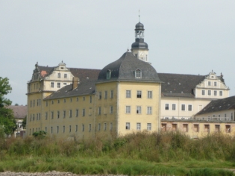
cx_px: 141
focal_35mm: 131
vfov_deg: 11.3
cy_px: 102
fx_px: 889
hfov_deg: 15.0
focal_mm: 15.2
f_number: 5.4
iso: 100
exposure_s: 1/640
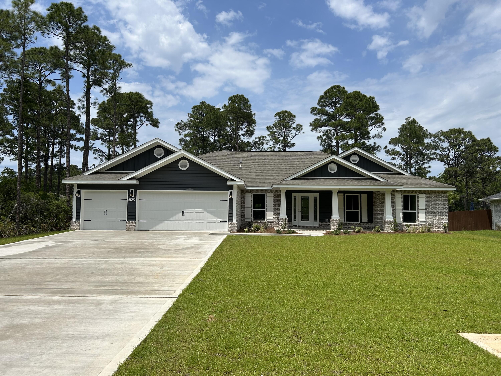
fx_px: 376
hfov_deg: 67.3
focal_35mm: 26
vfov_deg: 53.1
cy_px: 188
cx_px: 250
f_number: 1.5
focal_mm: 5.7
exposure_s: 1/7463
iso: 50
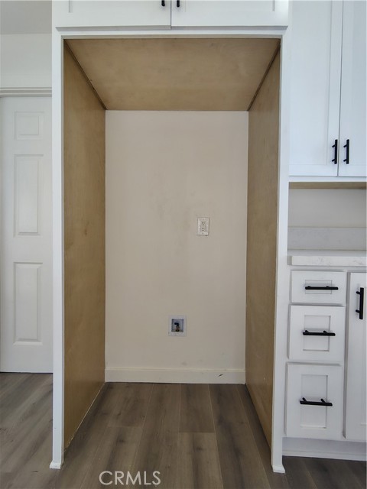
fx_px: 226
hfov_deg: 78.1
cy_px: 244
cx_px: 184
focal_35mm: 16
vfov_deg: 94.5
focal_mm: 2.13
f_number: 2.2
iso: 124
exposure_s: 1/120
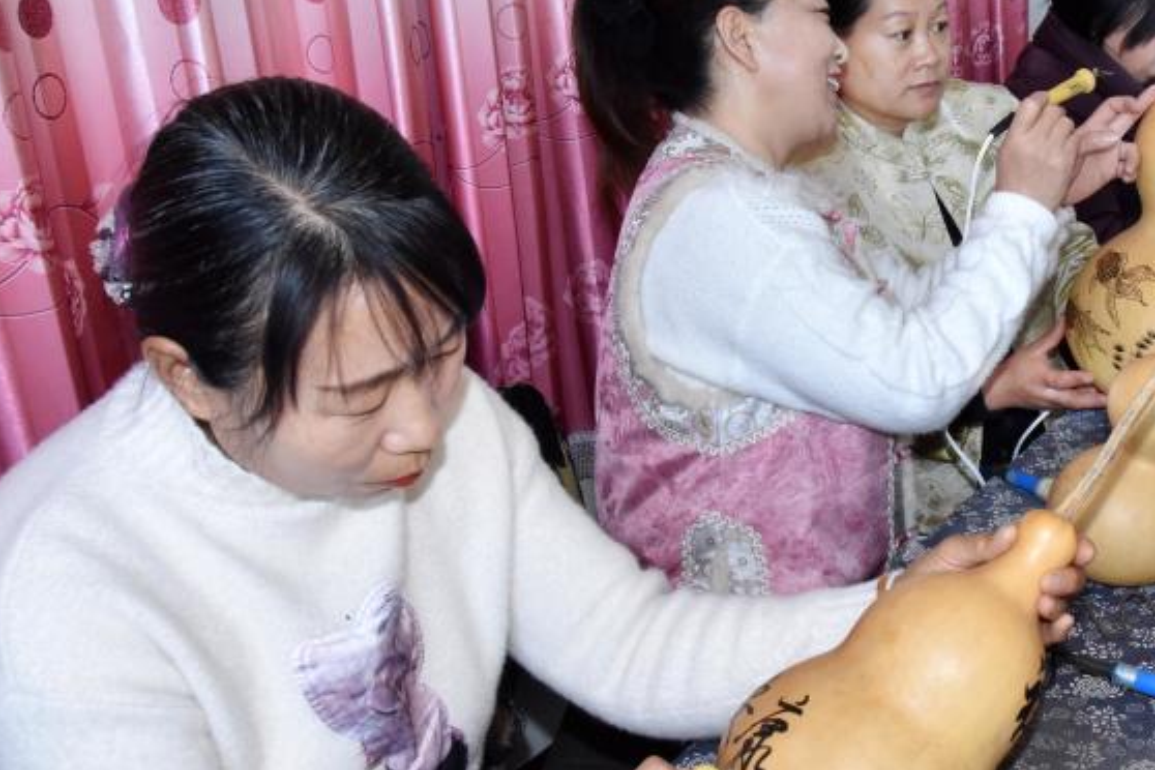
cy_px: 405
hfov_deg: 43.2
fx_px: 1379
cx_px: 936
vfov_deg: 31.2
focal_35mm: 43
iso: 2200
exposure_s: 1/60
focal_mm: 24
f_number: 9
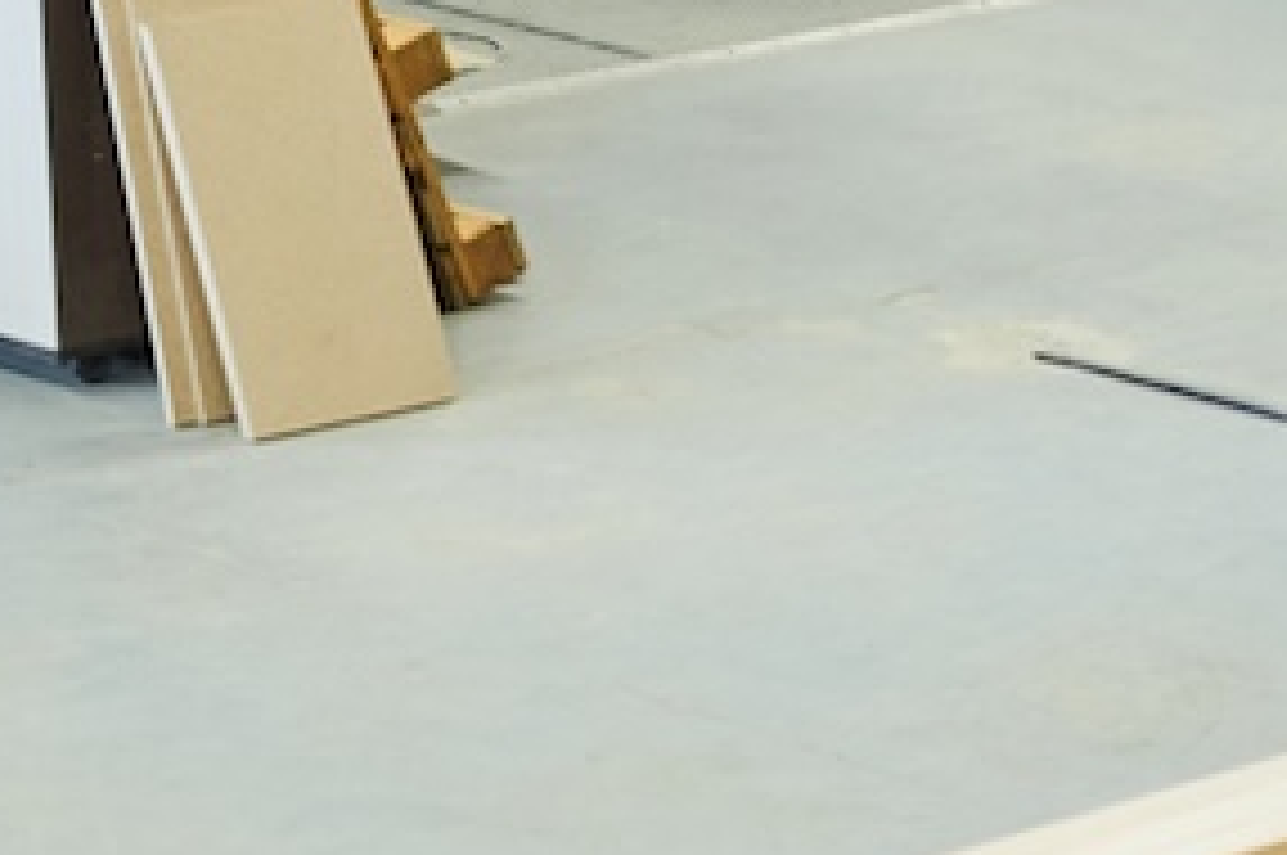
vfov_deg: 5.4
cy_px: -205
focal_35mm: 251
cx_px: 3537
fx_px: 8963
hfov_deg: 7.4
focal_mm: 35
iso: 800
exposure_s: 1/100
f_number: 2.5
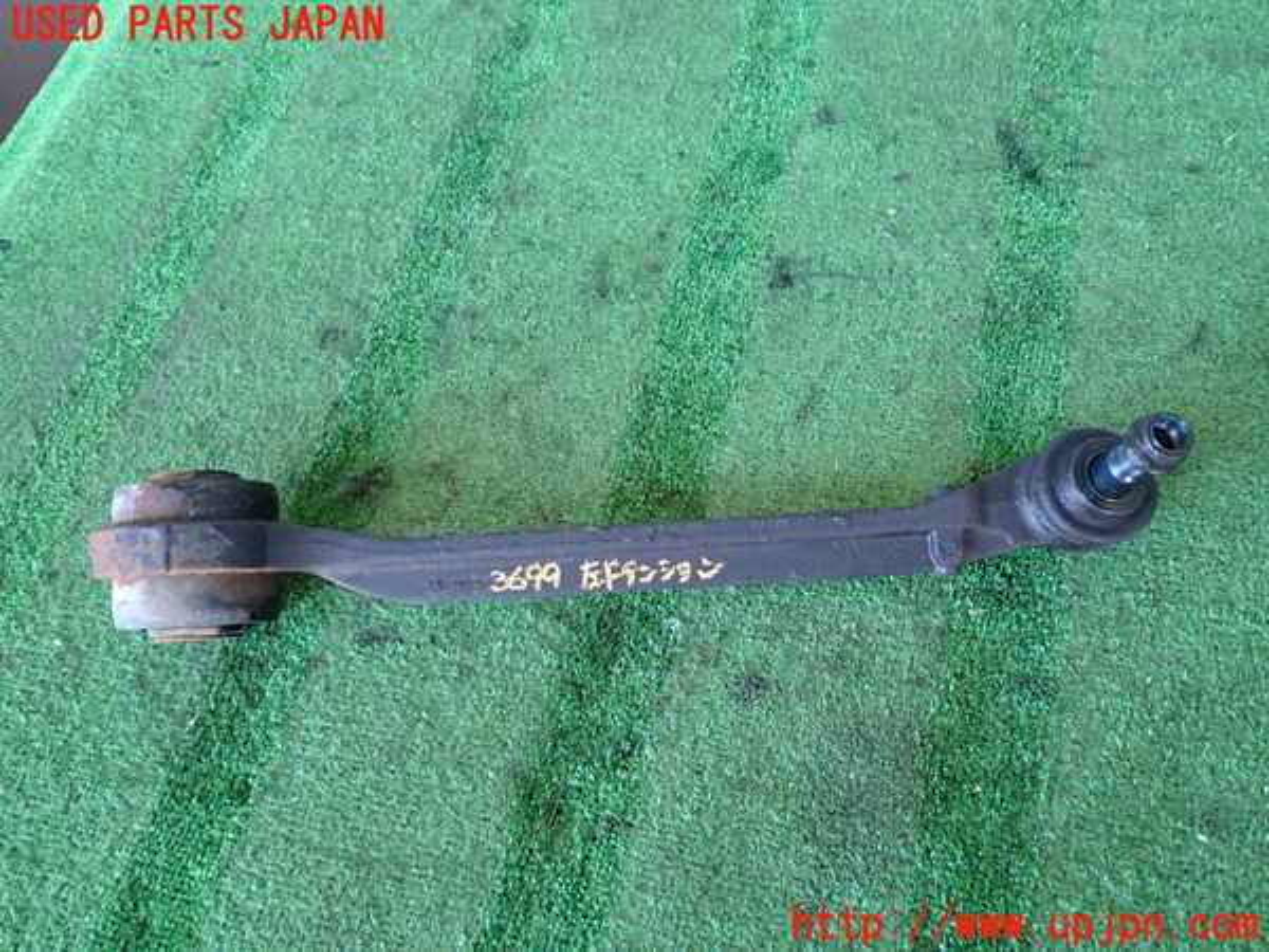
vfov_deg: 44.2
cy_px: 476
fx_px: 1173
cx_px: 634
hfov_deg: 56.8
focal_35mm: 32
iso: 250
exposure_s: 1/30
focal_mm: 5.79
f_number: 2.4
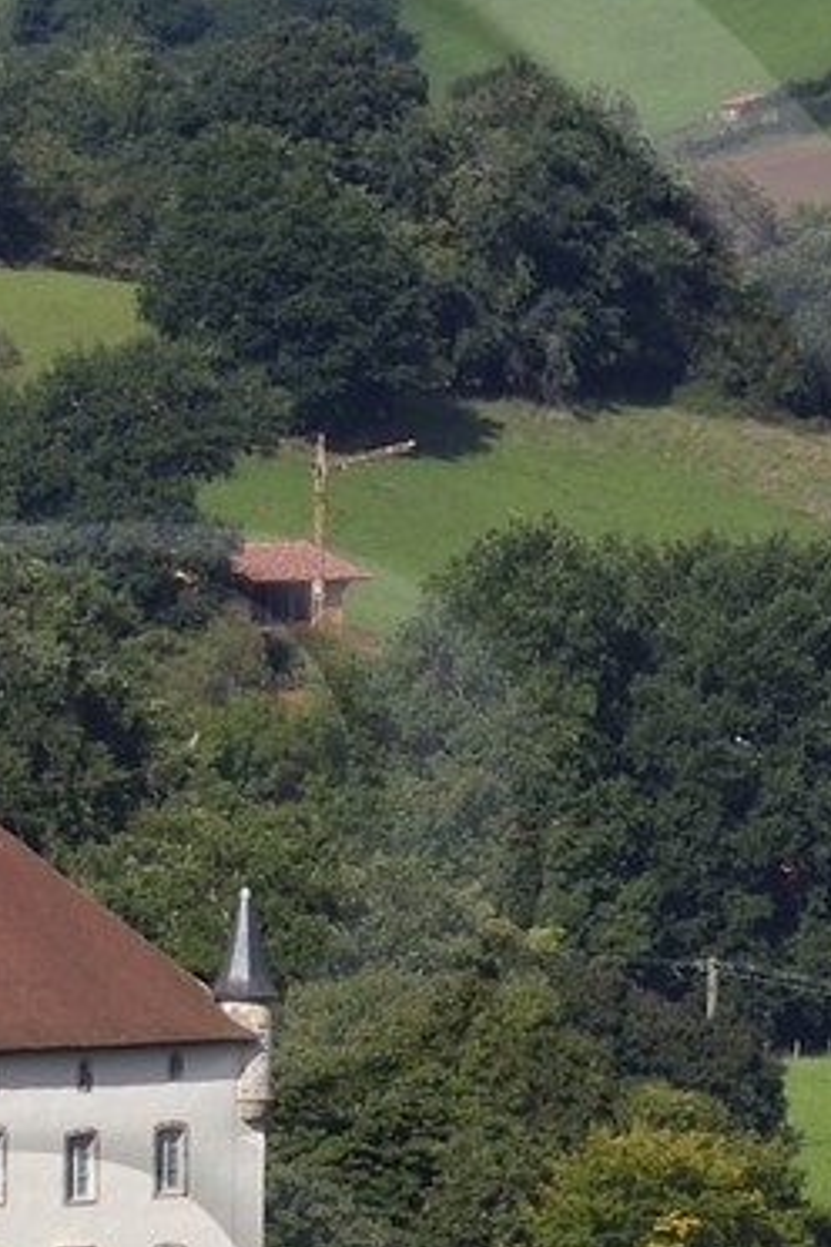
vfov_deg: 2.1
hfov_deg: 1.4
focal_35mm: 969
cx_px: -362
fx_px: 33549
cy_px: 1155
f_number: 14
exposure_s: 1/250
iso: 200
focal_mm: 150
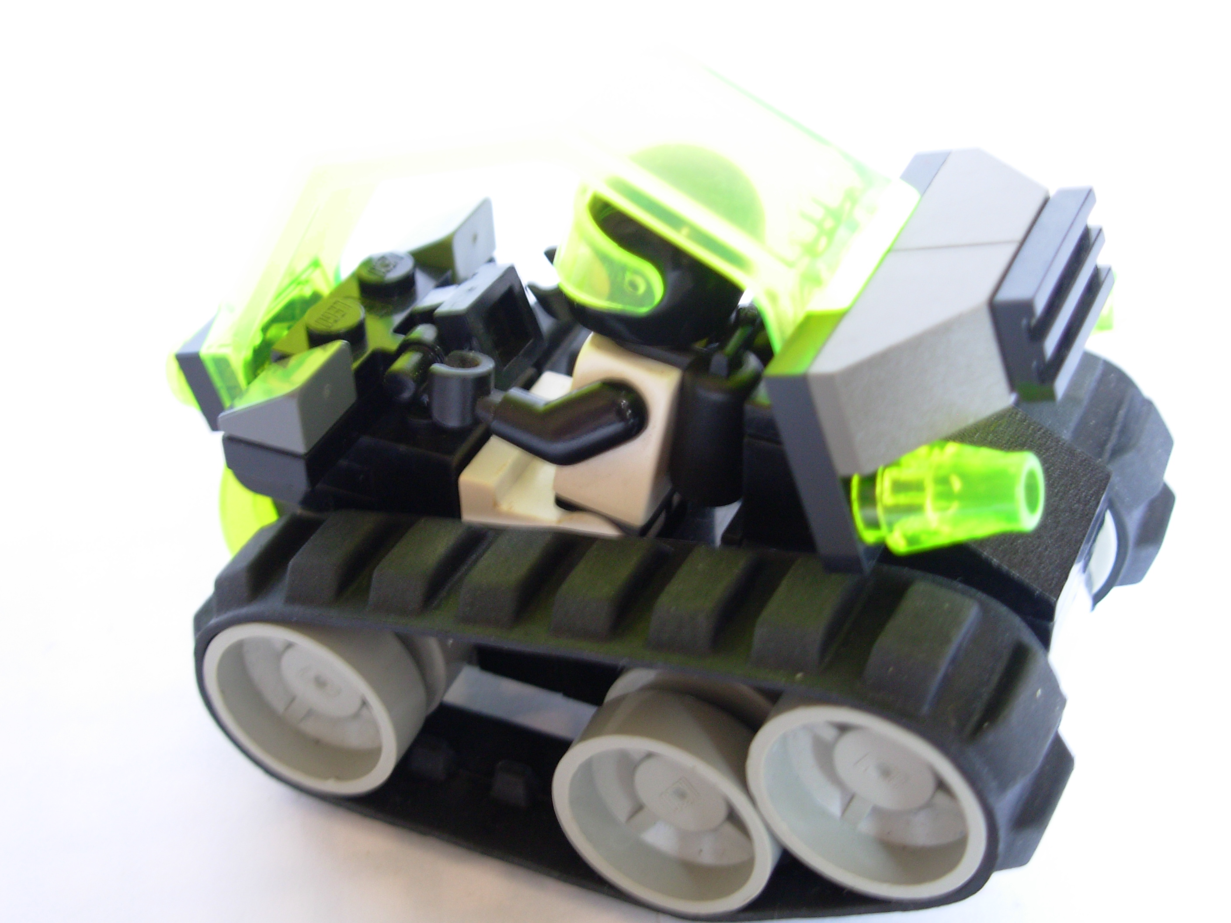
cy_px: 462
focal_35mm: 58
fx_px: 2063
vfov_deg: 25.2
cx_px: 616
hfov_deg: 33.2
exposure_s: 1/5.7
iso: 75
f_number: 3.3
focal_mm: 9.5
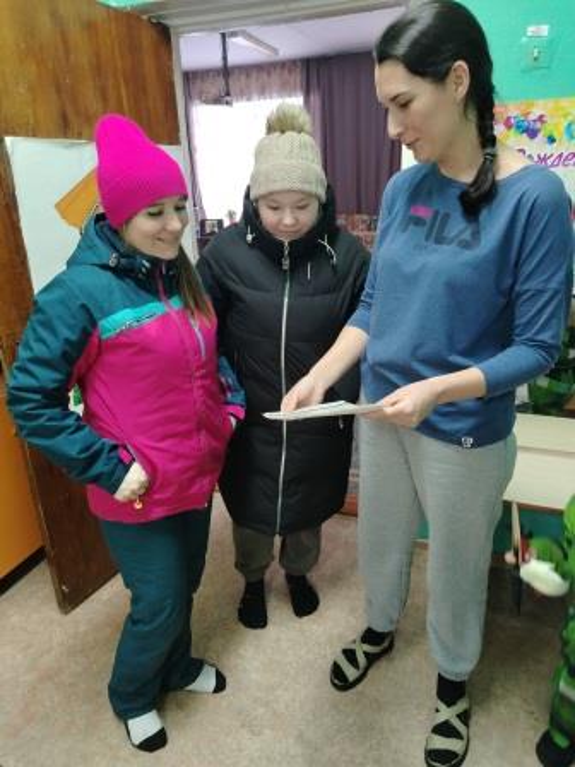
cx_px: 288
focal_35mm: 24
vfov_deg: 71.6
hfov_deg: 56.8
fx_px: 532
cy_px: 384
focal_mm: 5.25
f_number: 1.75
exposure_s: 1/33.3
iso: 672
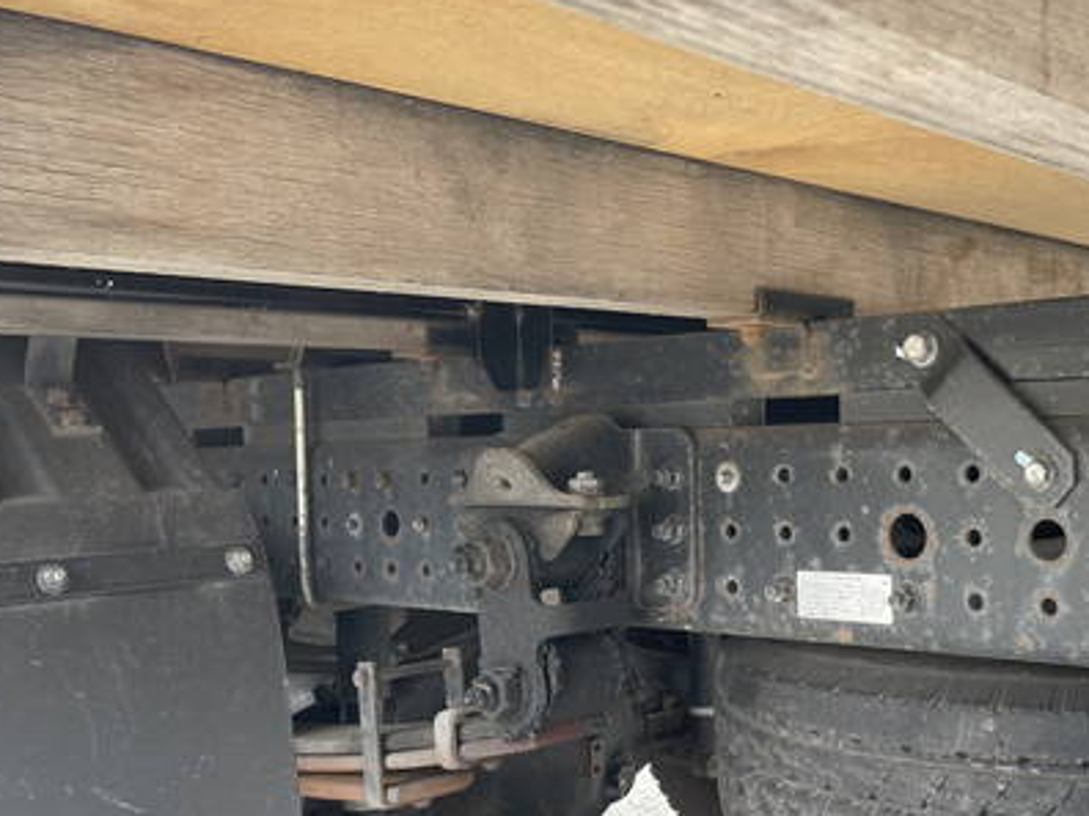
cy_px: 470
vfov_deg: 34.3
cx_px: 795
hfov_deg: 43.6
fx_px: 1321
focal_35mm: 42
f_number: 1.6
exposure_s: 1/121
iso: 50
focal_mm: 4.2
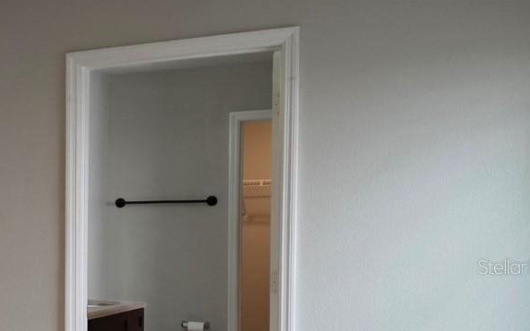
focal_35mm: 68
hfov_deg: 25.6
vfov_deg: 19.0
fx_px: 982
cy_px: 266
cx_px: -174
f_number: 1.7
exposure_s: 1/120
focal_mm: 6.3
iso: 320
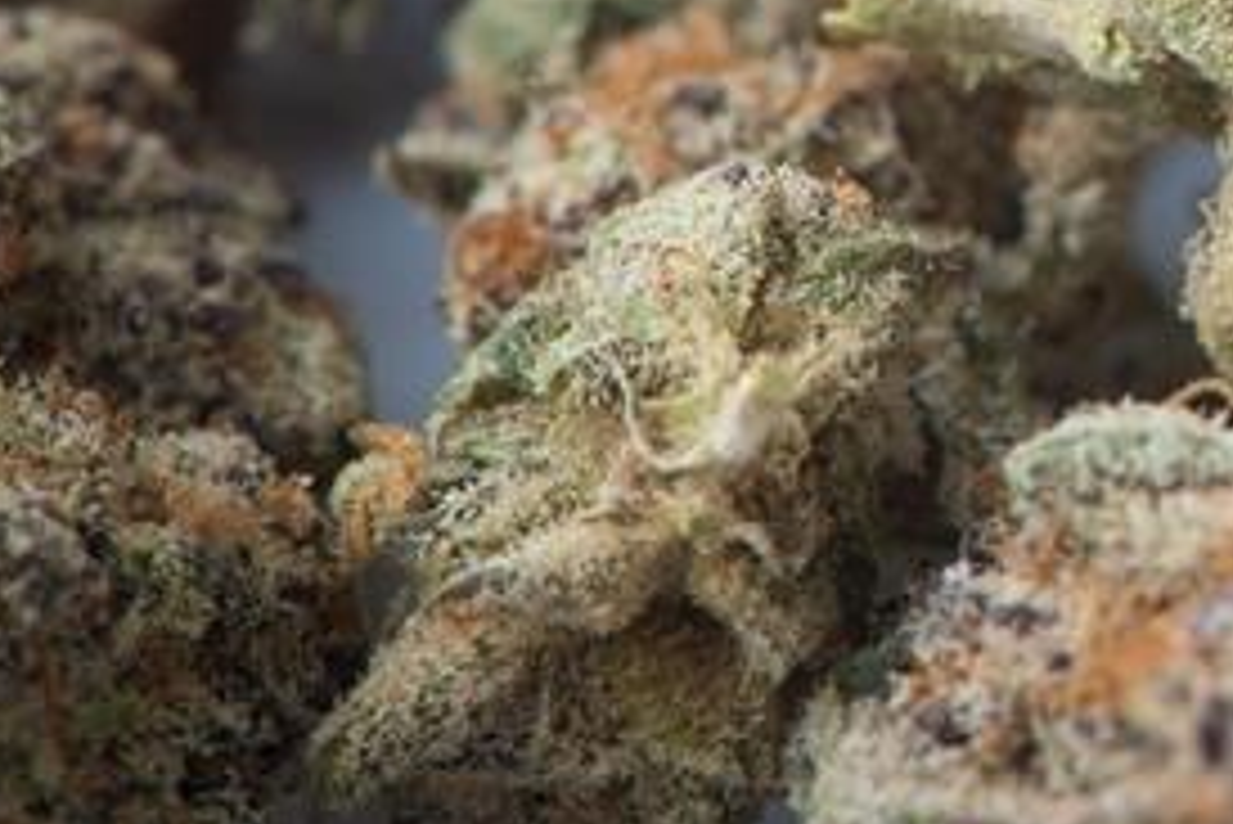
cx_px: 1436
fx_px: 8532
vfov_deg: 5.5
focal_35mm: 249
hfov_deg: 8.2
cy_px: 23
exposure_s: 1/160
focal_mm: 105
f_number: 16
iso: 400
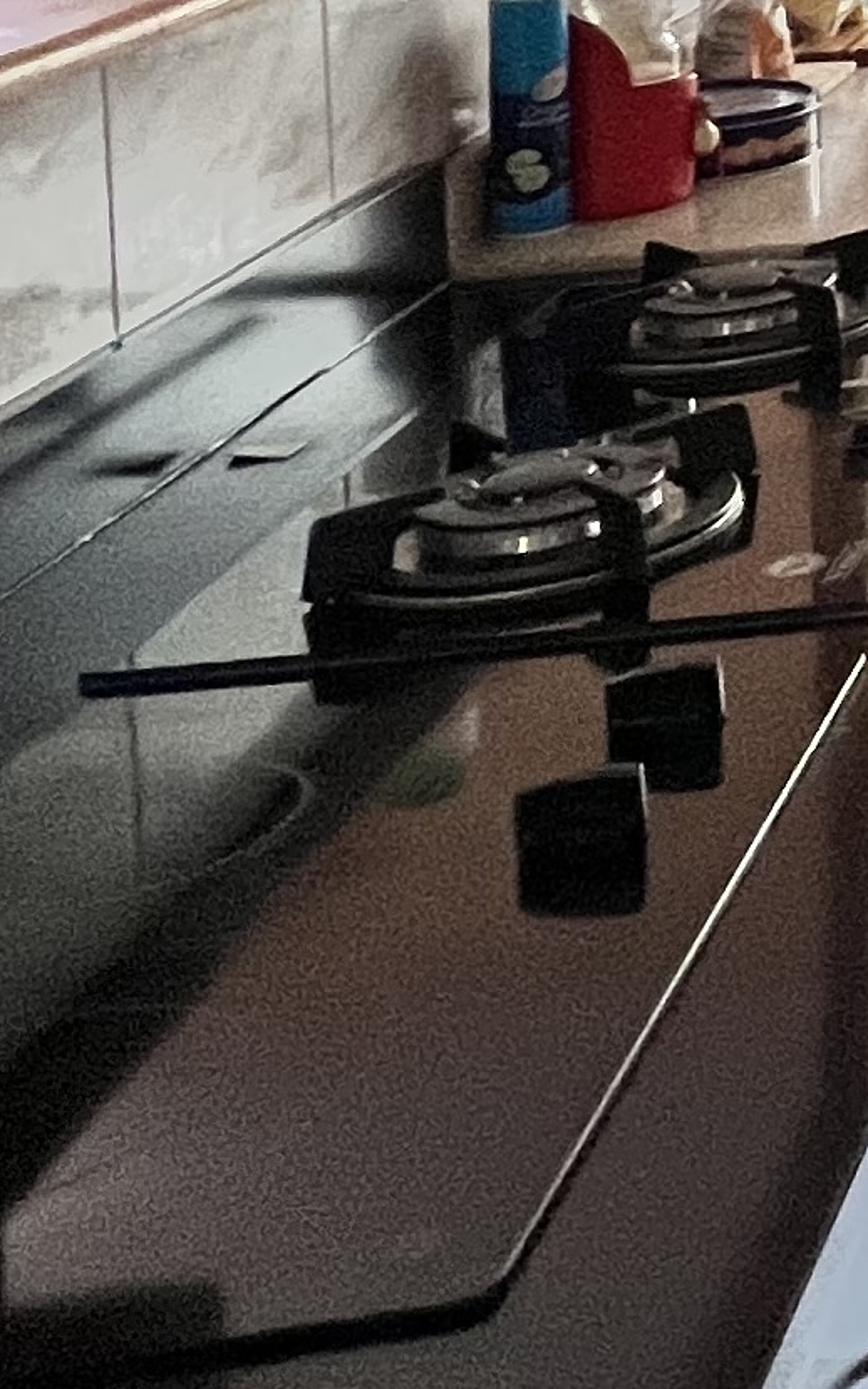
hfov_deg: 13.3
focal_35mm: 67
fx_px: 2536
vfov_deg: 26.1
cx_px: 2192
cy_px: -416
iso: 250
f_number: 1.8
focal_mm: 1.57
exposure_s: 1/74
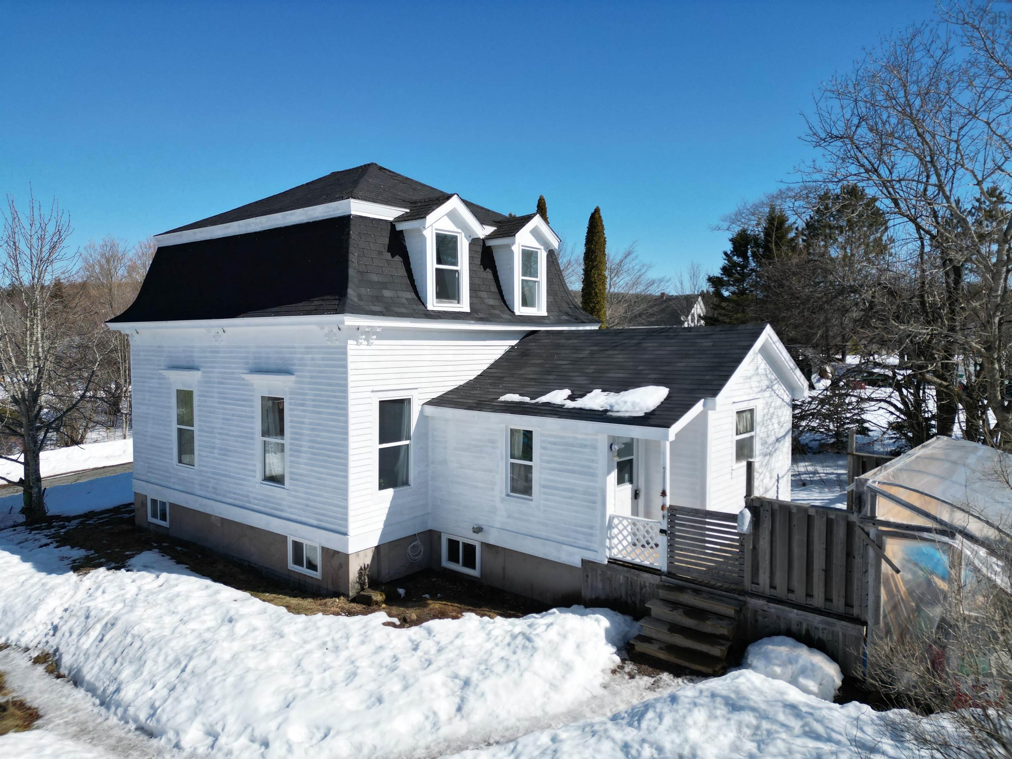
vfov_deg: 56.8
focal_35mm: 24
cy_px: 380
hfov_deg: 71.6
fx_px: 702
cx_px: 506
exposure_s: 1/5000
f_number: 1.7
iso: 200
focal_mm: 6.72
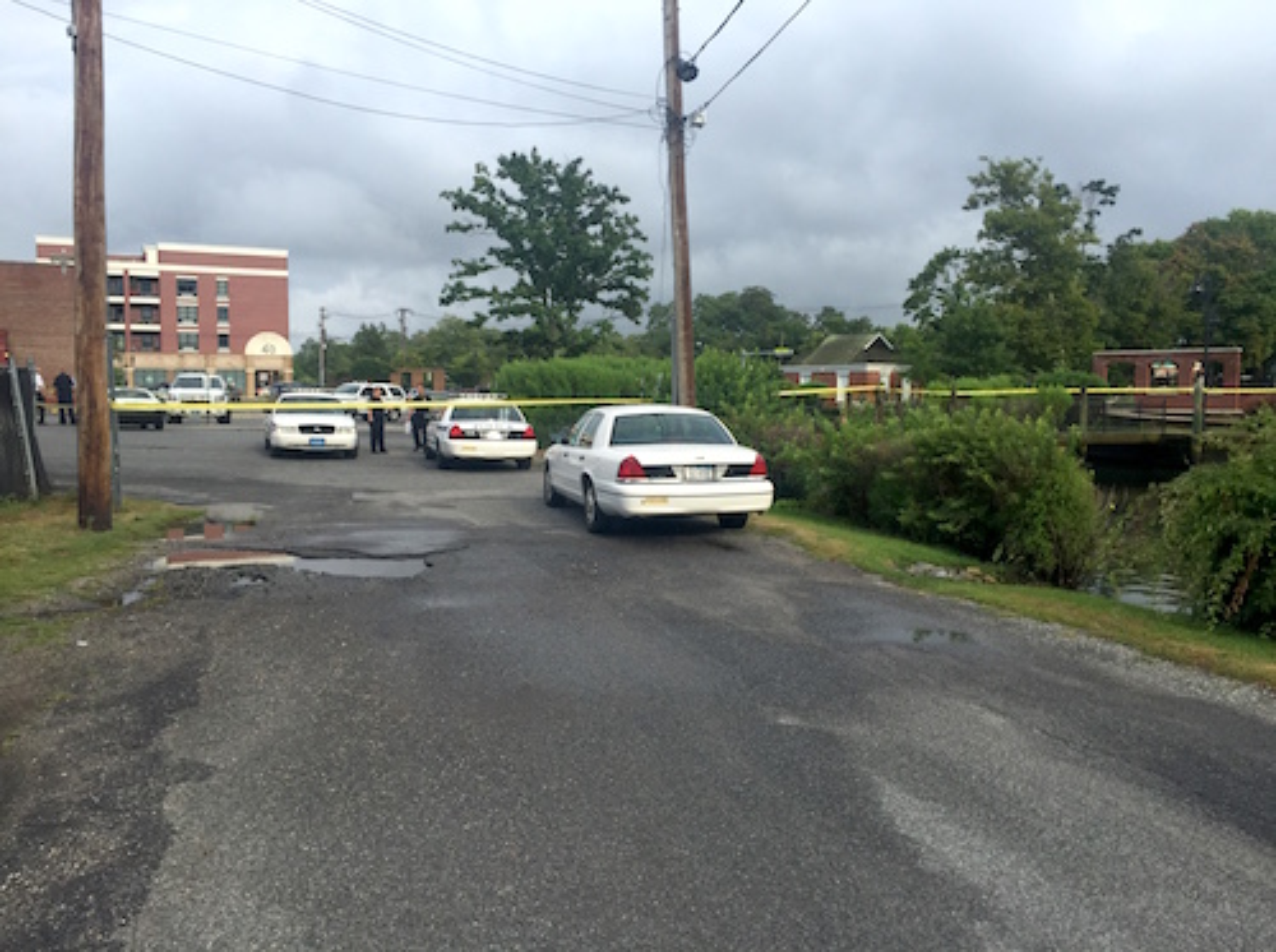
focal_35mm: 29
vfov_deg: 48.1
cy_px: 476
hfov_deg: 61.8
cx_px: 638
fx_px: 1067
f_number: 2.2
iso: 32
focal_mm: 4.15
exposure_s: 1/842
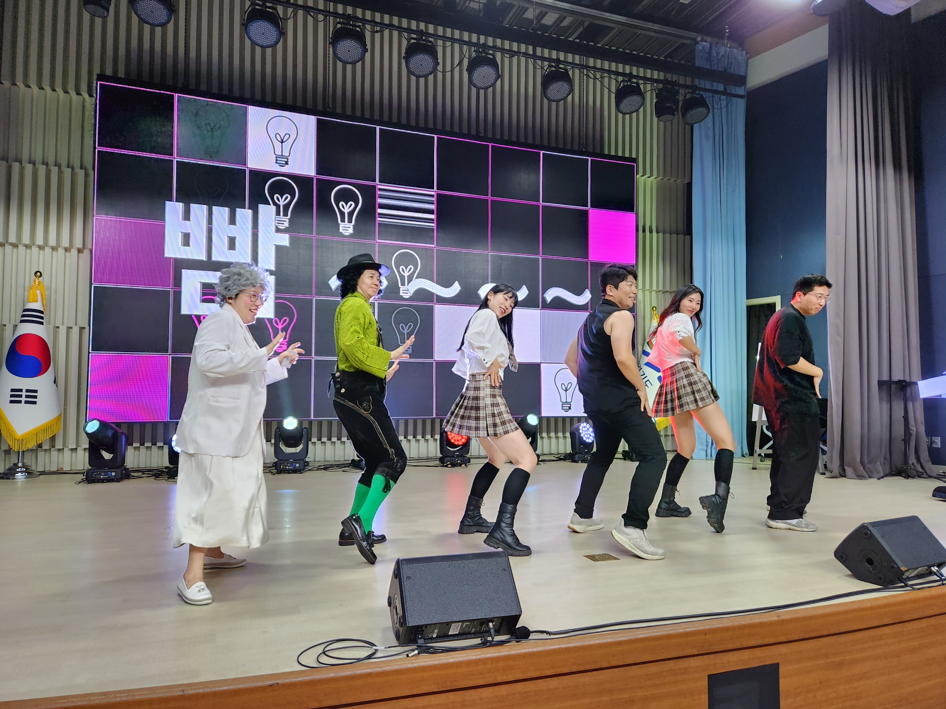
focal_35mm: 23
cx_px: 473
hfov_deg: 73.9
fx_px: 629
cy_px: 354
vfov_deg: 58.9
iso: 160
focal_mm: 5.4
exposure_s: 1/120
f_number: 1.8
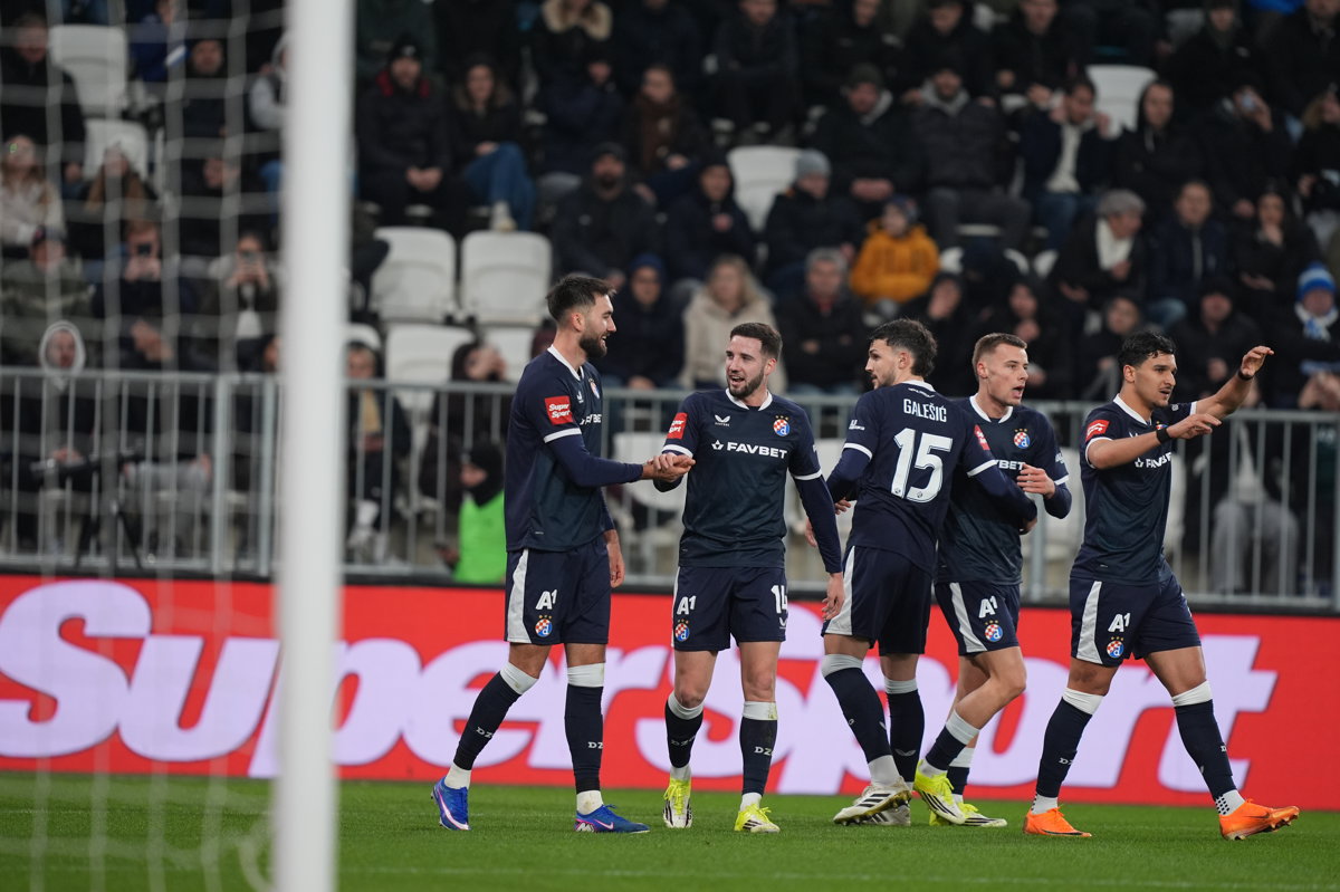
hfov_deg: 5.2
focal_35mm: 400
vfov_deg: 3.4
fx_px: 14882
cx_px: 670
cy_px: 446
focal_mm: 400
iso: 1600
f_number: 3.2
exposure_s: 1/1600
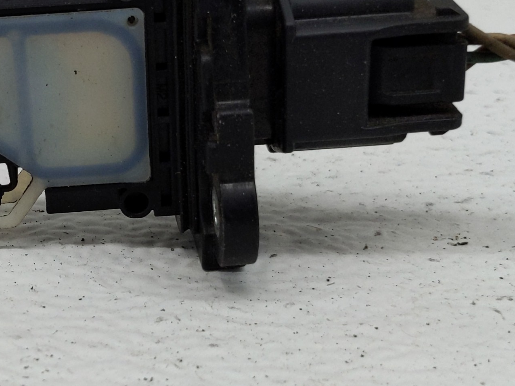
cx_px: 75
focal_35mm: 79
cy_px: 175
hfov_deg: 24.2
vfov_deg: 18.7
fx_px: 1175
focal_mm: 4.38
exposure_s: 1/120
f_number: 1.73
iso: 70
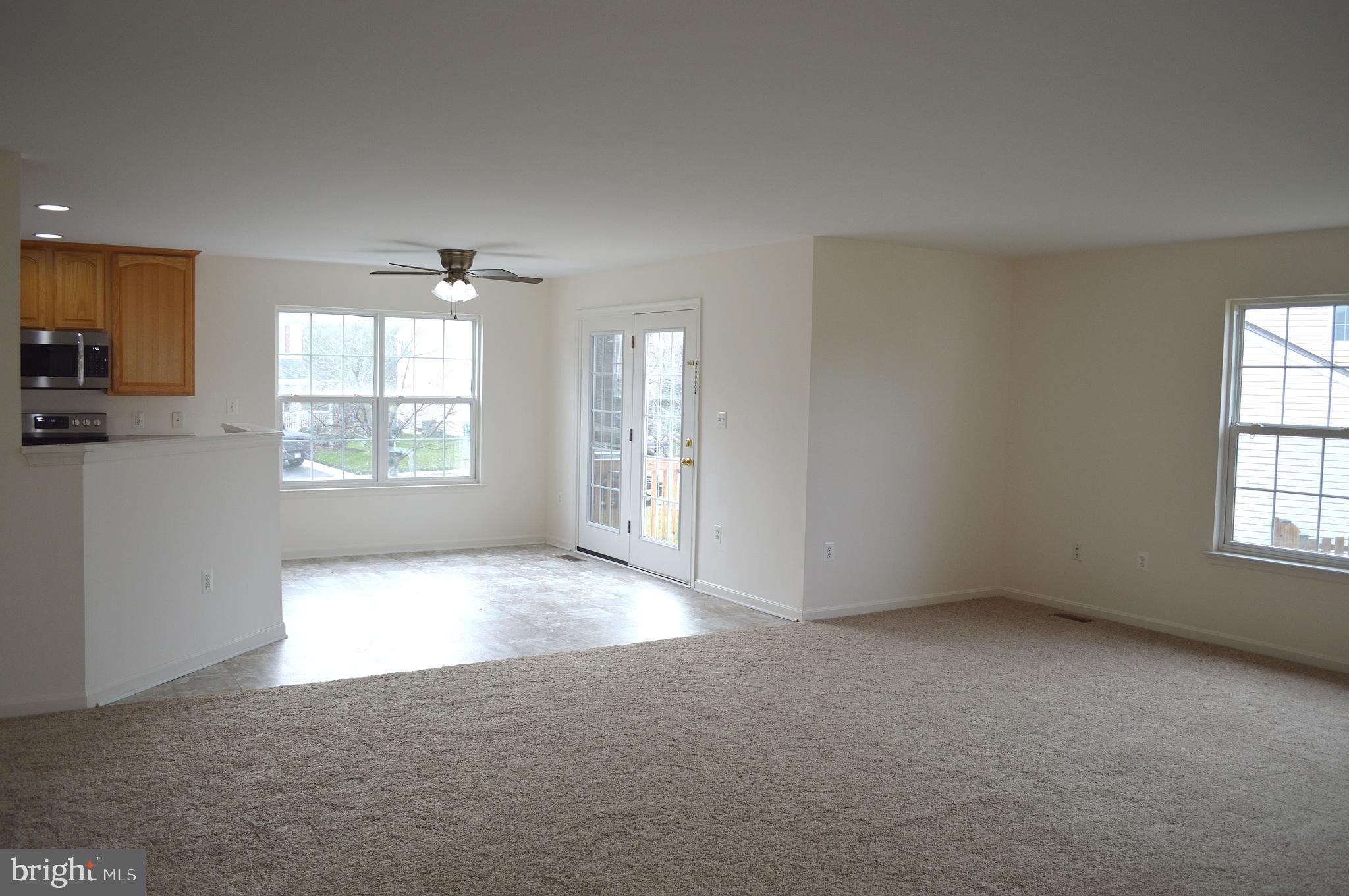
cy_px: 448
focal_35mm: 27
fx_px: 1011
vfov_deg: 47.8
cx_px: 674
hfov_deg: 67.4
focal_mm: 18
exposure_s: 1/125
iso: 125
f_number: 3.5
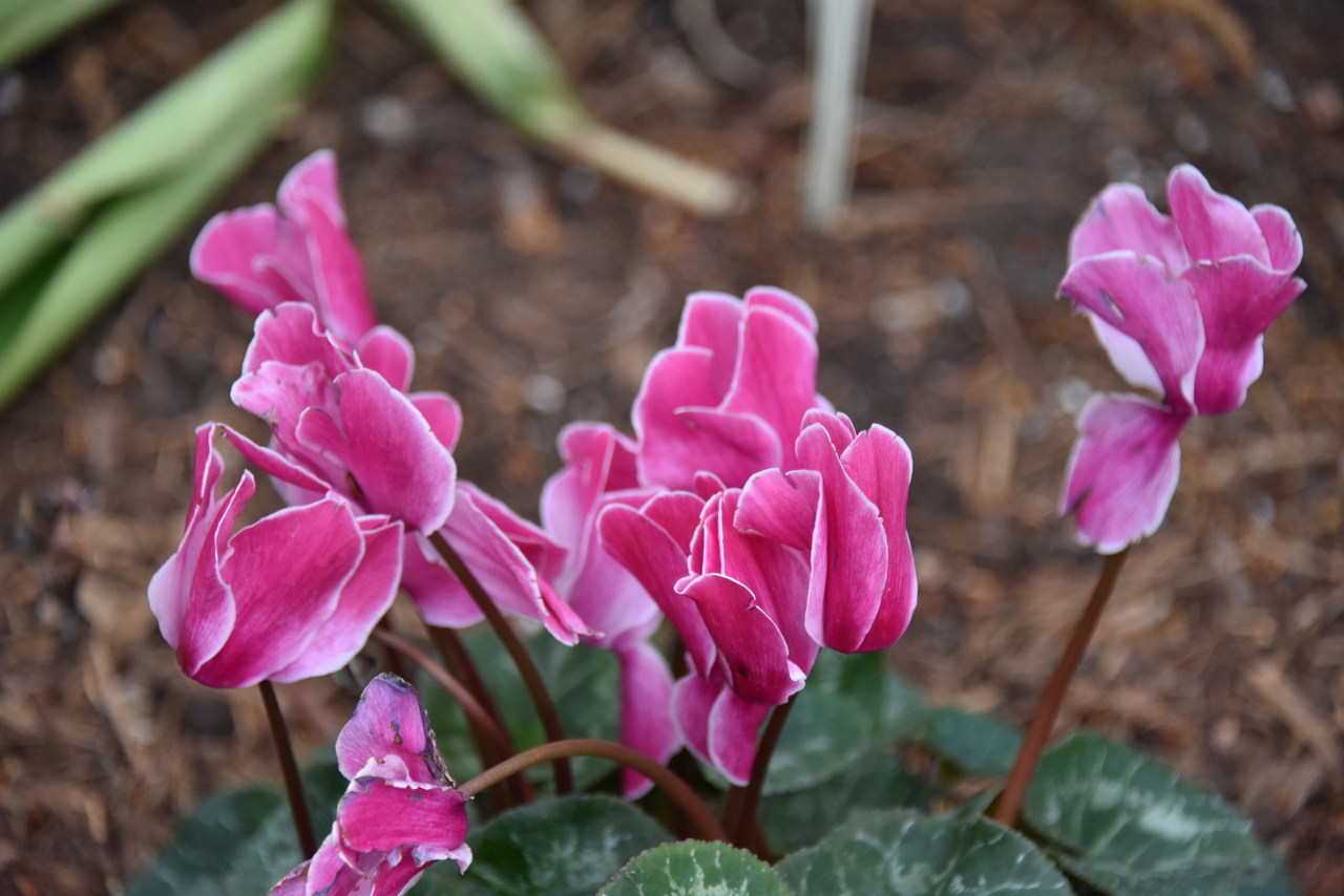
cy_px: 448
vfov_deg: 7.2
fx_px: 7094
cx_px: 672
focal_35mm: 190
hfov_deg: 10.8
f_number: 5.6
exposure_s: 1/400
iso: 2200
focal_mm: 190
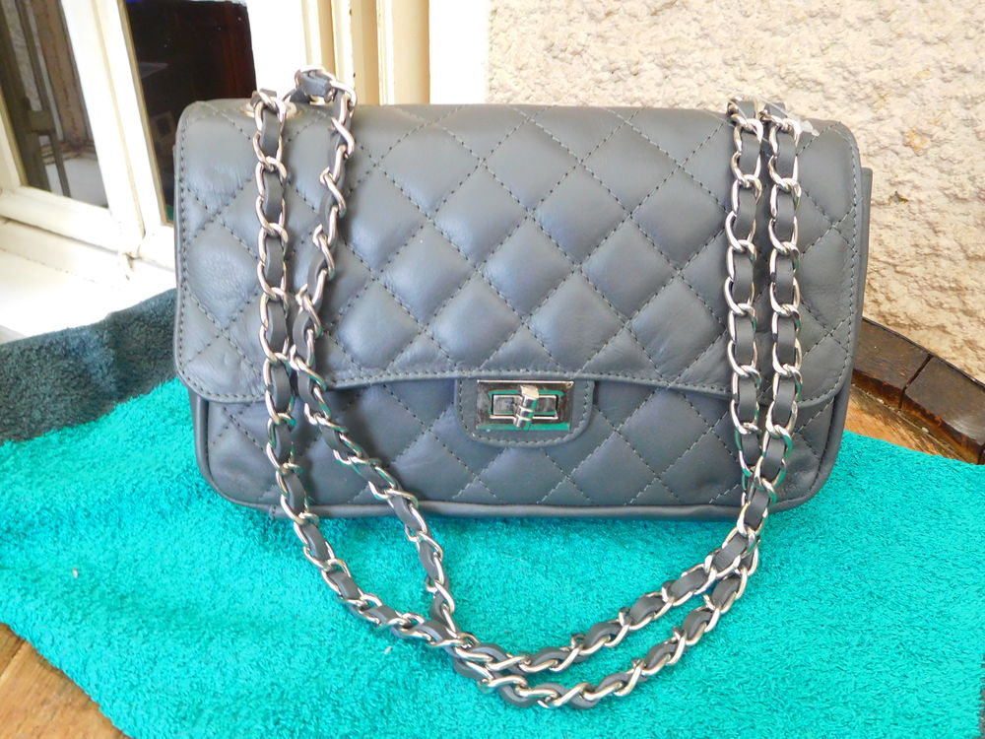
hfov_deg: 69.4
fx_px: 711
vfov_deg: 54.9
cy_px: 370
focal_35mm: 25
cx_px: 492
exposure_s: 1/30
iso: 400
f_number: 3.4
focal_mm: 4.5
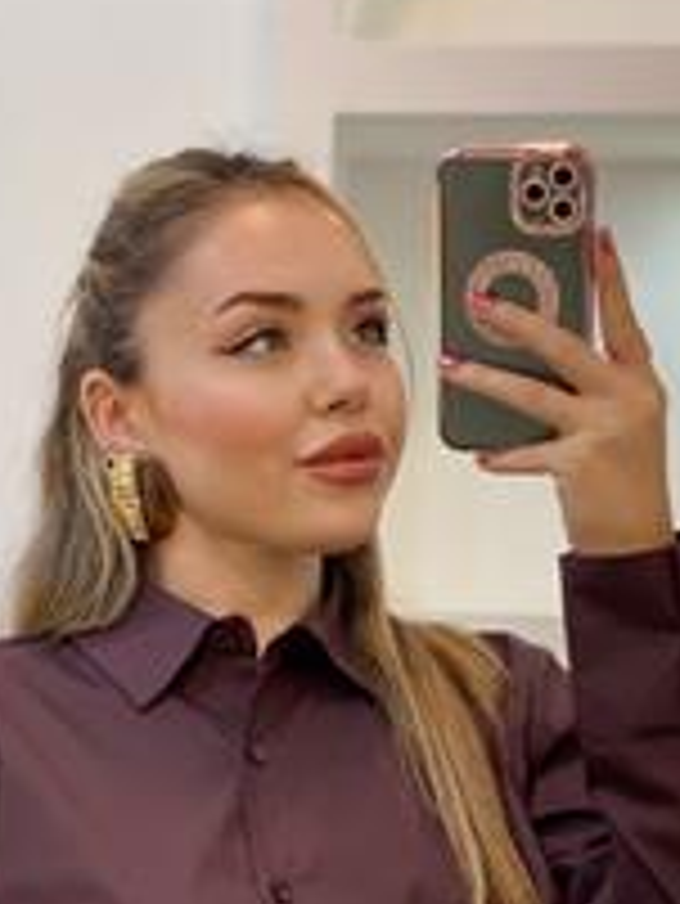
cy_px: 789
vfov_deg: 18.1
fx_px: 2800
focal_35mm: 107
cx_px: 162
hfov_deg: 13.8
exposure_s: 1/100
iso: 100
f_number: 2
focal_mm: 6
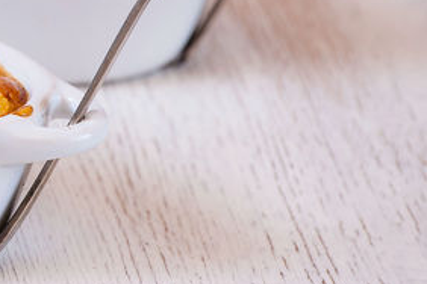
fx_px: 5445
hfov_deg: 4.5
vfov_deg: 3.0
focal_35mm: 459
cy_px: 47
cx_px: -5
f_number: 8
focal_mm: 135
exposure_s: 1/400
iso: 200
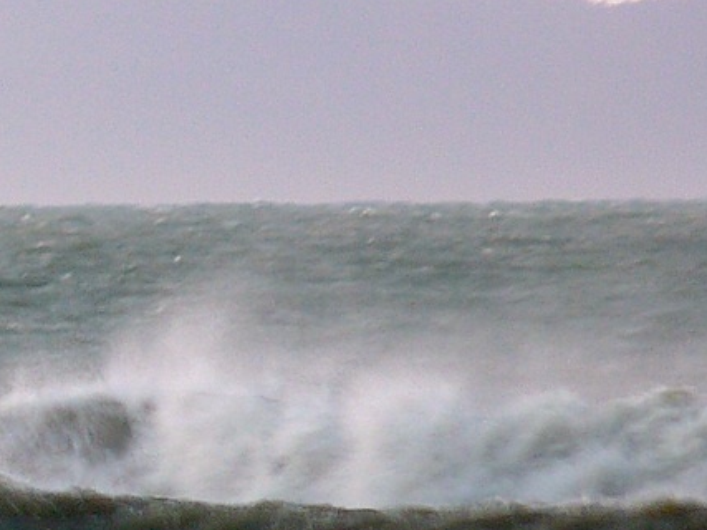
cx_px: -240
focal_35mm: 1638
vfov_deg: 0.9
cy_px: 548
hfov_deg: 1.2
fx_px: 33445
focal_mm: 86.4
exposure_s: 1/20
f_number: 4.4
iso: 100
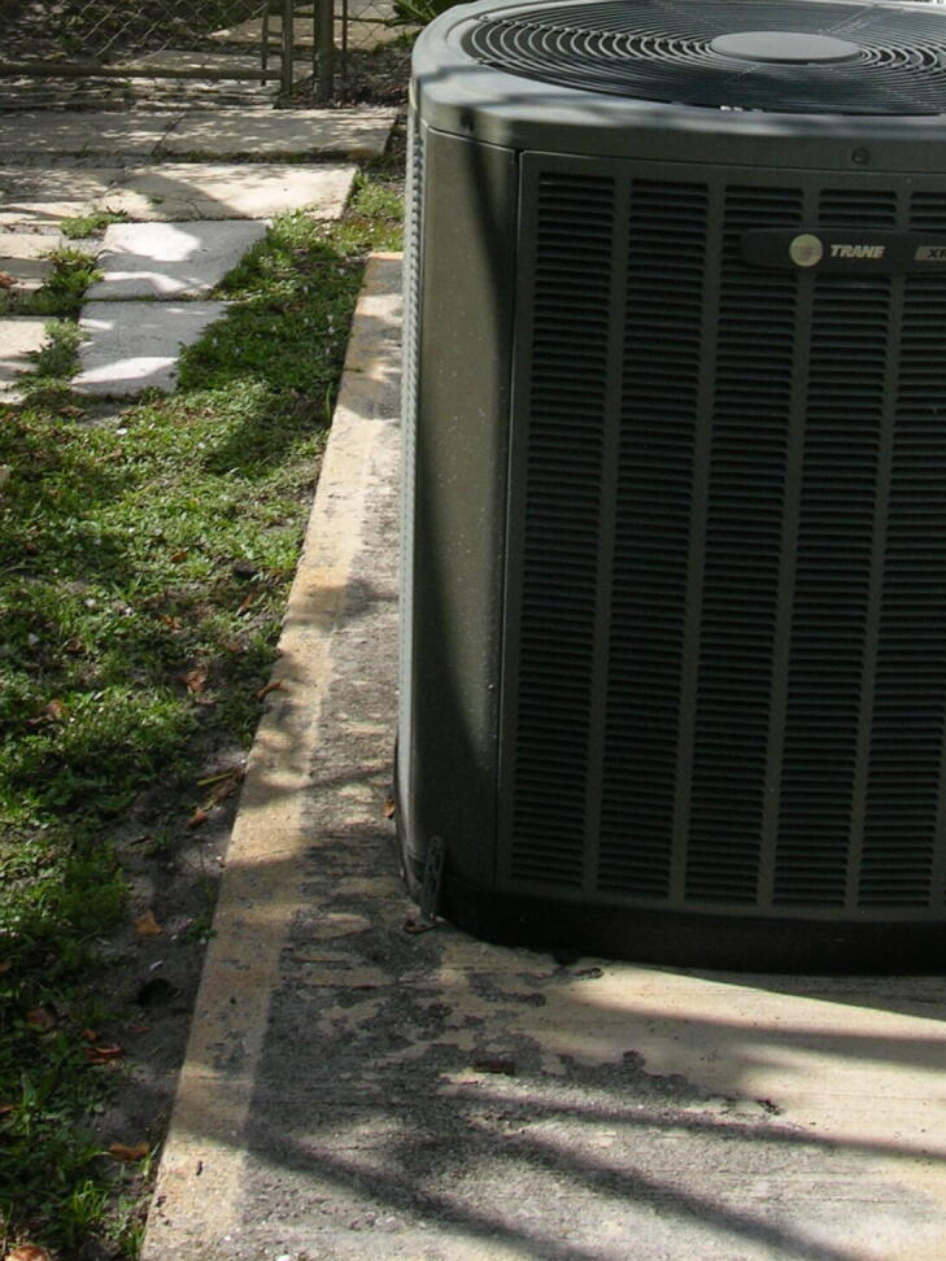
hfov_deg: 20.4
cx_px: 433
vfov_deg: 25.9
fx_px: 2624
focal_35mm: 72
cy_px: 62
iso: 50
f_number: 6.3
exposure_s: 1/258
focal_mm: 8.9
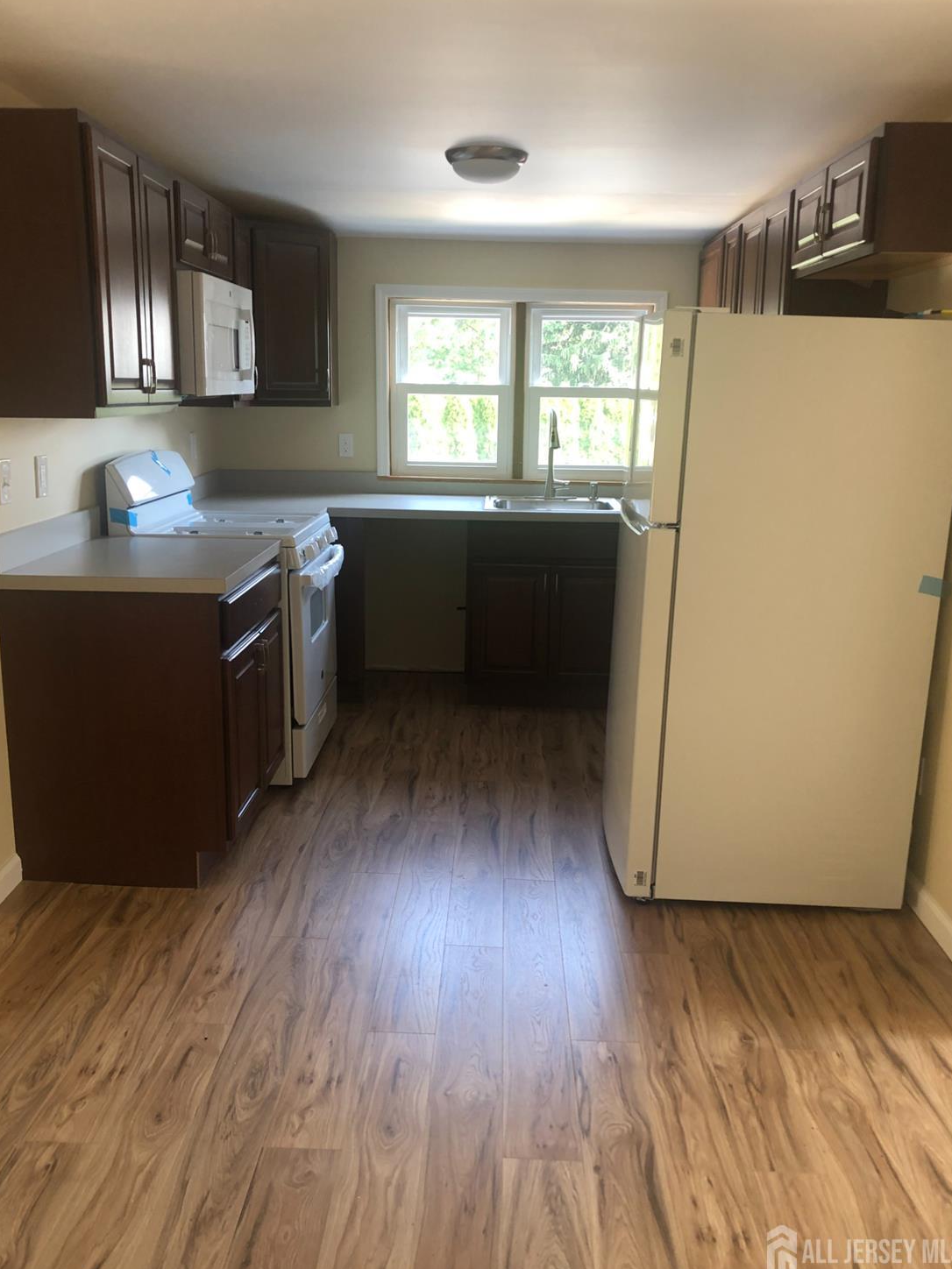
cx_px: 490
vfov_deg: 61.7
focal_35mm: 29
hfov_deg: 48.2
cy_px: 632
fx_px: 1063
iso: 32
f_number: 1.8
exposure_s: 1/24
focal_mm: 4
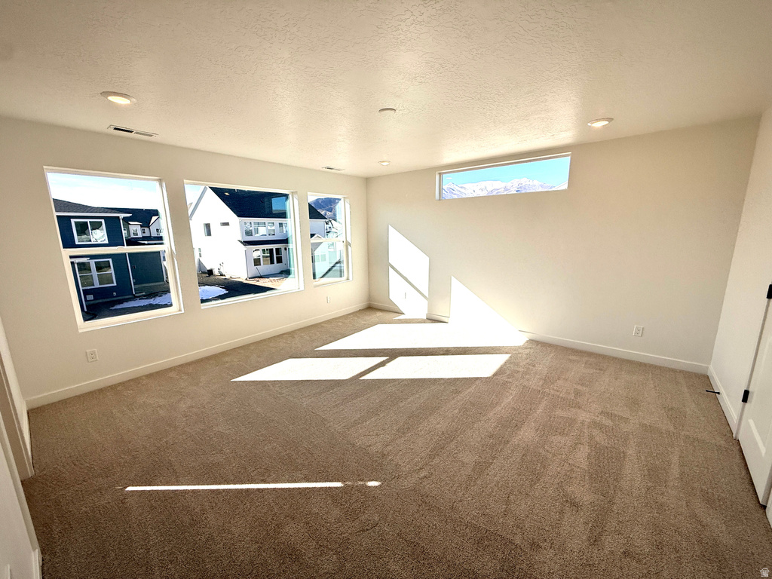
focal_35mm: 14
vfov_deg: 85.7
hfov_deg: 102.1
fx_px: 312
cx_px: 386
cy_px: 290
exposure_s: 1/1848
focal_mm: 2.22
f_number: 2.2
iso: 50
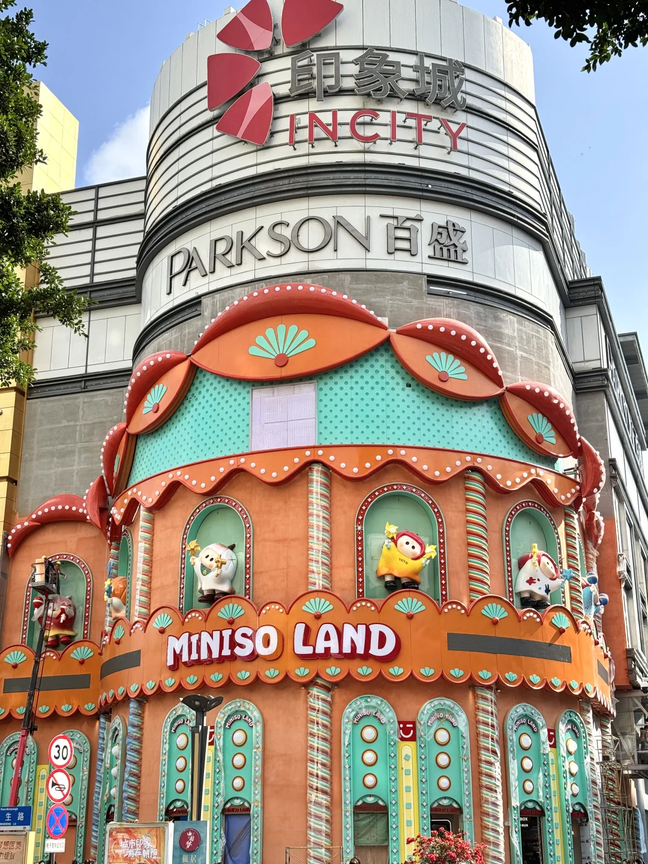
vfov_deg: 39.7
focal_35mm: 48
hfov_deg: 30.3
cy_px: 432
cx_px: 324
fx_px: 1198
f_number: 1.78
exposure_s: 1/2717
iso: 64
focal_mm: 6.76
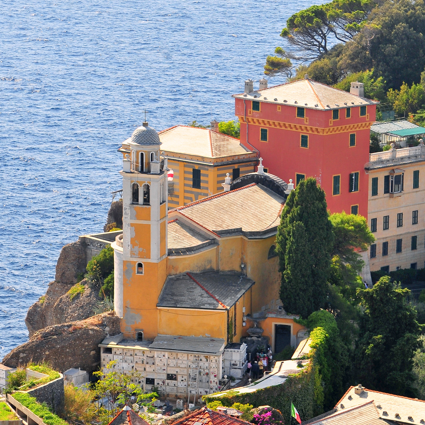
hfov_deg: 10.0
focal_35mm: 175
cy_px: 219
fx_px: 2431
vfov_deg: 10.0
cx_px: 240
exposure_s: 1/125
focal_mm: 70
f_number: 7.1
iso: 160
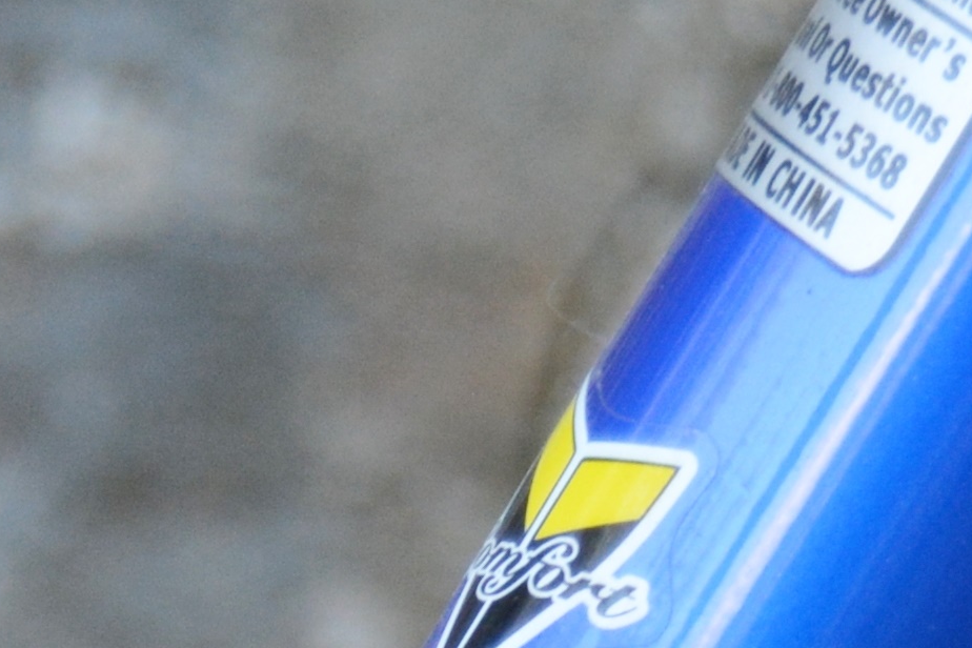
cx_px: 487
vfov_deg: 3.1
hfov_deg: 4.7
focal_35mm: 438
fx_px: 11832
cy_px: 1877
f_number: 5.3
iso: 400
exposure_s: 1/125
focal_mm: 45
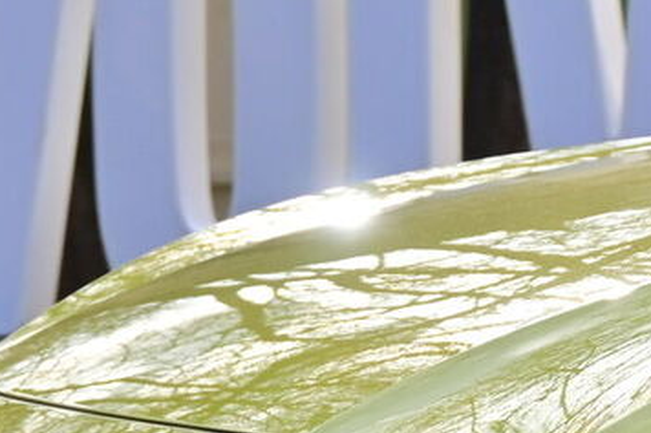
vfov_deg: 4.1
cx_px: 896
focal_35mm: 332
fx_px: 5995
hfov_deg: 6.2
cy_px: 859
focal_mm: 41
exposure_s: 1/800
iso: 250
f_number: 6.3
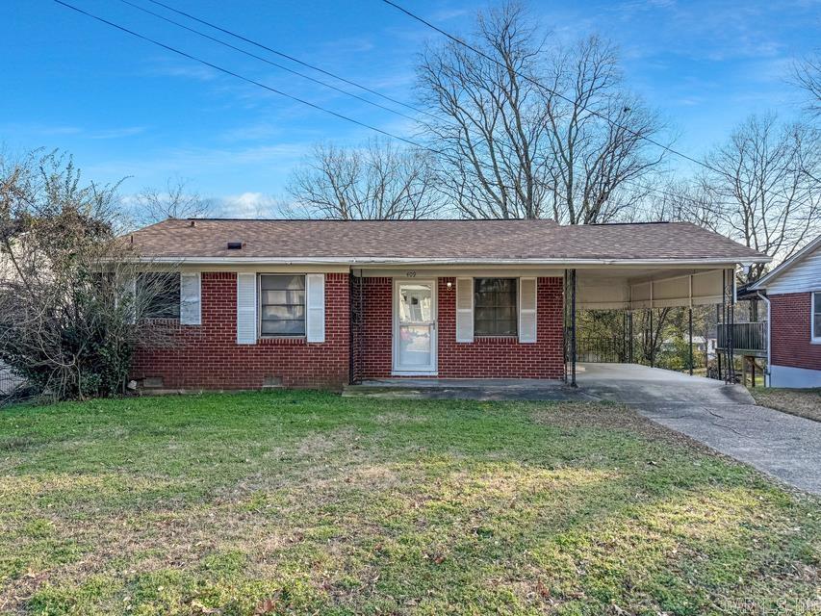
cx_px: 410
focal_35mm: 24
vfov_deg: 56.8
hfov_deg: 71.6
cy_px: 308
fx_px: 569
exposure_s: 1/2500
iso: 100
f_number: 1.8
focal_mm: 6.76
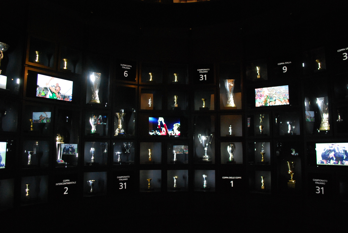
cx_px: 174
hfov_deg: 67.3
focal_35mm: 27
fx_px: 261
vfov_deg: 48.0
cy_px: 116
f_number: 3.5
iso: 1250
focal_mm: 18
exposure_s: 1/30
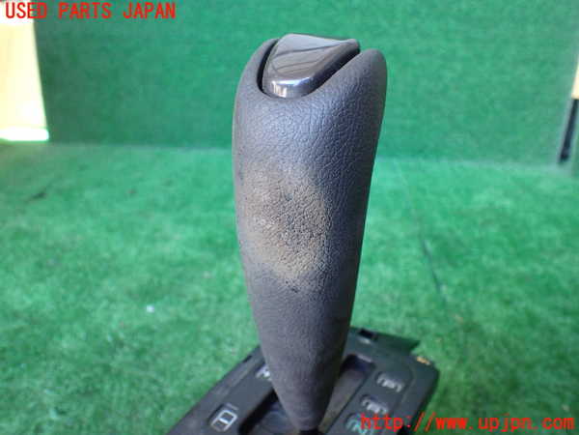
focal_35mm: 30
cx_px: 290
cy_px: 218
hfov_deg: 60.0
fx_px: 502
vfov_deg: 46.8
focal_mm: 5.4
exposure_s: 1/125
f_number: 2.3
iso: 640
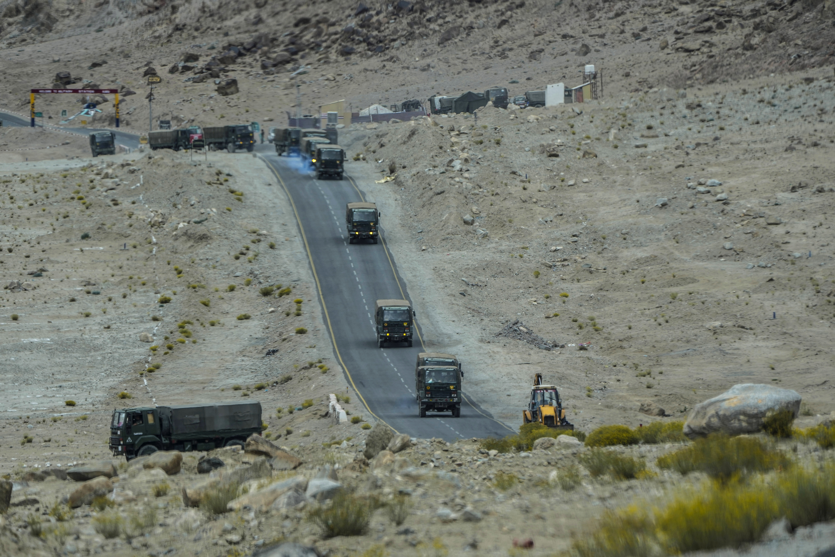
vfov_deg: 4.7
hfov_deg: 7.0
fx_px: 6819
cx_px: 418
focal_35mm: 294
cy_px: 278
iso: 320
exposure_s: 1/800
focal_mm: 294
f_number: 7.1
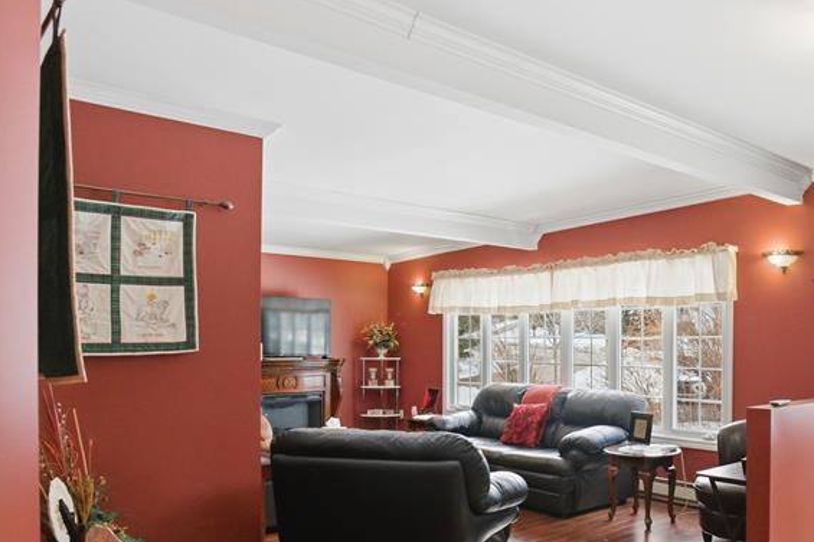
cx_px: 596
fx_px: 655
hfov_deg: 60.7
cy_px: 340
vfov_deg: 44.5
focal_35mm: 29
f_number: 6.3
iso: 100
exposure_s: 1/50
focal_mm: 16
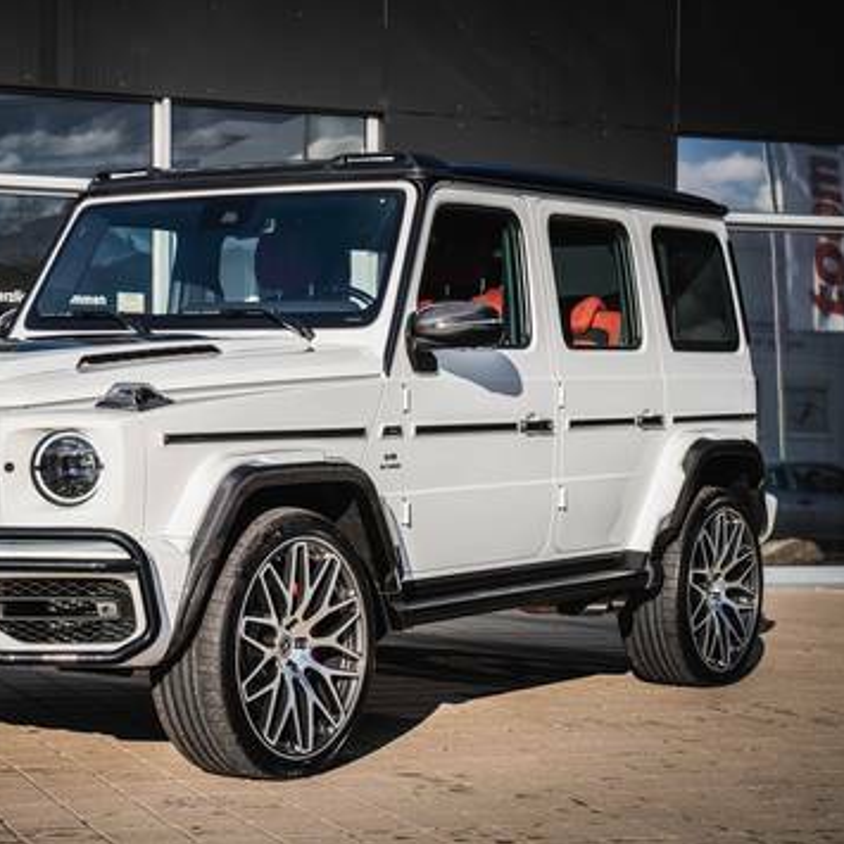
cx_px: 240
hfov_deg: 22.9
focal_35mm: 75
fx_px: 2069
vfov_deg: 23.1
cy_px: 418
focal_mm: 58
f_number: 6.3
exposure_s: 1/800
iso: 640
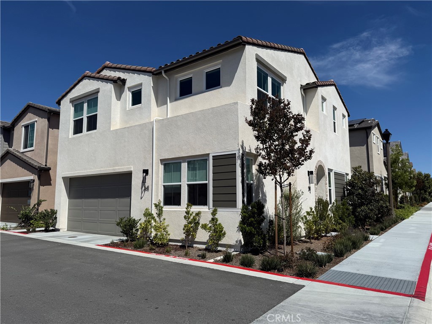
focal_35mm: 24
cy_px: 162
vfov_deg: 56.8
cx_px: 216
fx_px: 300
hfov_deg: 71.6
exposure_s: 1/10309
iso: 80
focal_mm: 6.76
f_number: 1.78
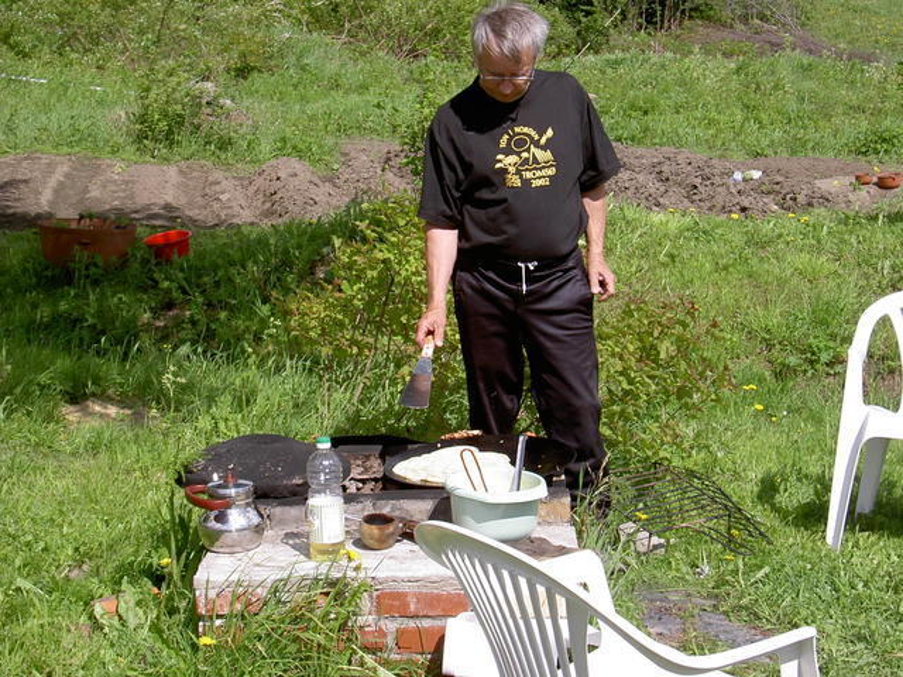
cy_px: 338
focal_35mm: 69
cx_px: 452
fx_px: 1800
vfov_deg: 21.3
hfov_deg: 28.2
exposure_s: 1/417
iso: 100
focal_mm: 14.2
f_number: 6.1
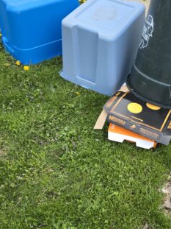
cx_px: 124
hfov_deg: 37.9
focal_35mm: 37
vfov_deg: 49.8
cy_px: 138
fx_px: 244
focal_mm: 6.3
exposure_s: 1/180
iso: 12
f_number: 1.7
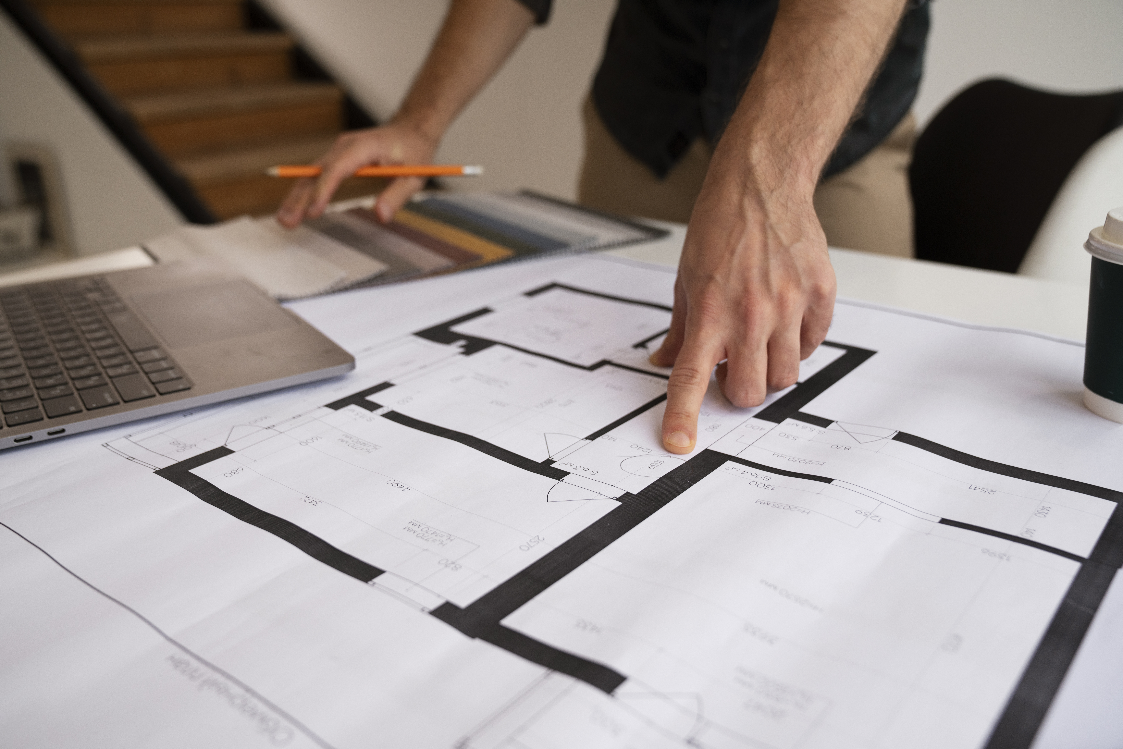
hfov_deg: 58.7
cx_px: 562
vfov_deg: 41.1
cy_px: 374
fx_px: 998
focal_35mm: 32
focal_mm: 32
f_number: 4
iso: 500
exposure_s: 1/160
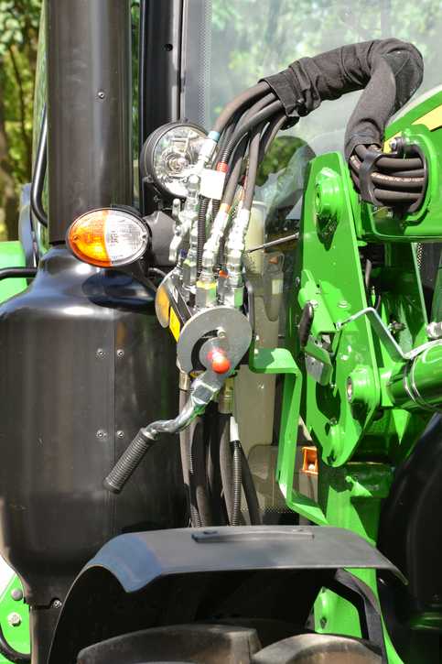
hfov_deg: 8.7
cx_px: 221
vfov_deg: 13.0
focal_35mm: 158
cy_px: 332
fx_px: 2902
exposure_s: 1/250
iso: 800
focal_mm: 105
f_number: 10
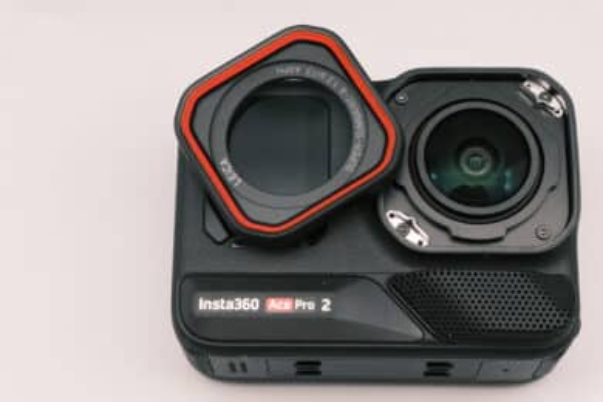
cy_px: 201
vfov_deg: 18.2
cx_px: 302
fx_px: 1256
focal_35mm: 75
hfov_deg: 27.0
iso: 1250
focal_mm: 50
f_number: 7.1
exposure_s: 1/150
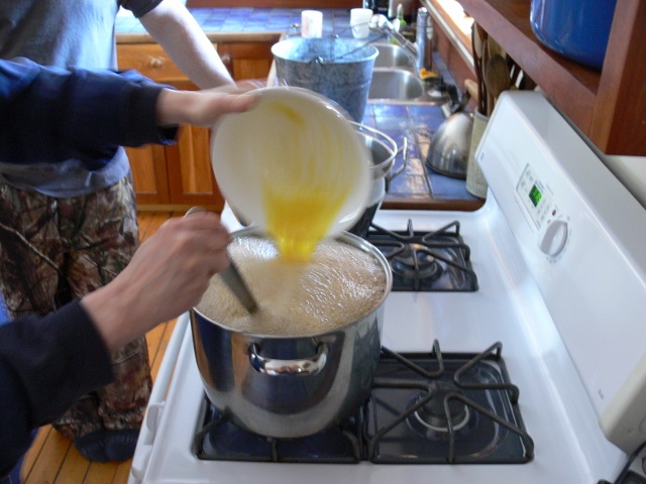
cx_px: 323
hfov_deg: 52.6
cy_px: 242
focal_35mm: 35
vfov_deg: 40.7
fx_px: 653
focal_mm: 7.4
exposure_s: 1/8
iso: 200
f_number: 2.8
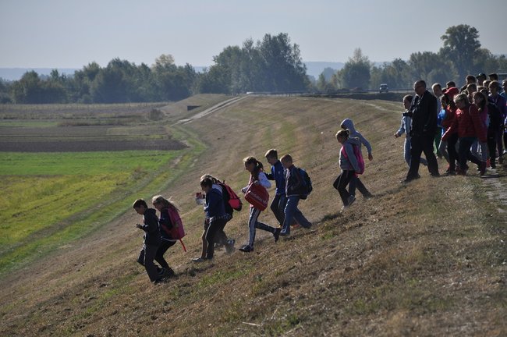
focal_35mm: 232
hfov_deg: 8.9
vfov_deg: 5.9
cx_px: 254
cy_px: 168
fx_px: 3271
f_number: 6.3
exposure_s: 1/2500
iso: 250
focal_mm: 155
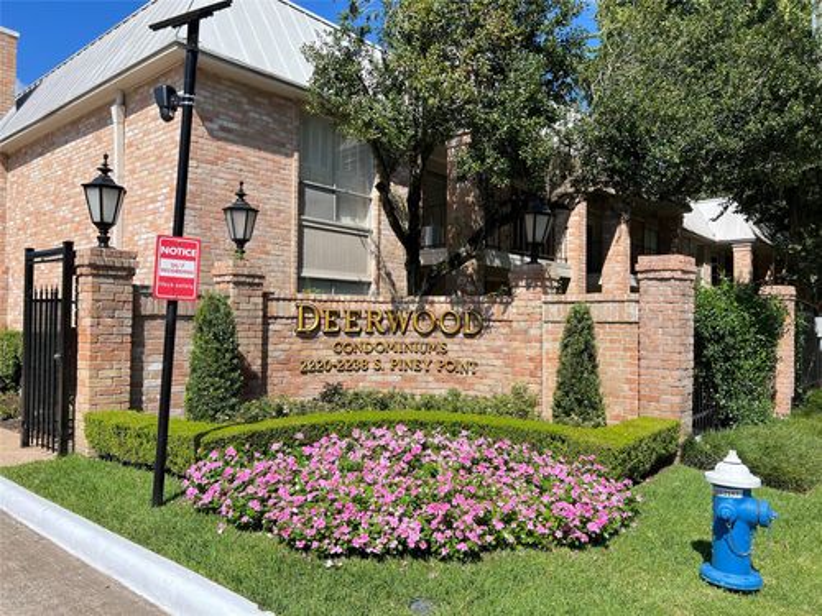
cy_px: 308
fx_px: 617
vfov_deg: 53.1
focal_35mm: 26
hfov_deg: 67.3
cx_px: 411
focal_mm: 5.7
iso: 50
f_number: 1.5
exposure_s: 1/2252
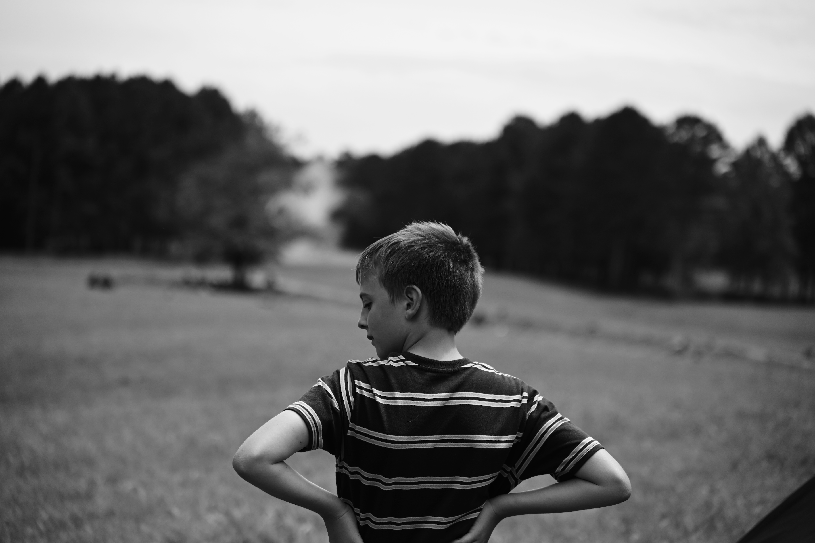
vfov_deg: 18.2
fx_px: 1698
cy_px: 272
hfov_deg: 27.0
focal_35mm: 75
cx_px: 408
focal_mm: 75
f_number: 2.8
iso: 320
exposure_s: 1/5000
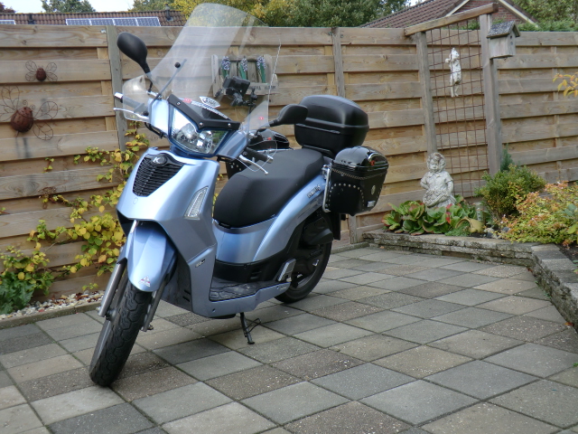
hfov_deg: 46.8
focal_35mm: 40
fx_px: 668
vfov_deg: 36.0
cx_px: 289
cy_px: 217
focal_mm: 7.1
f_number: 3.8
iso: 64
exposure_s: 1/100
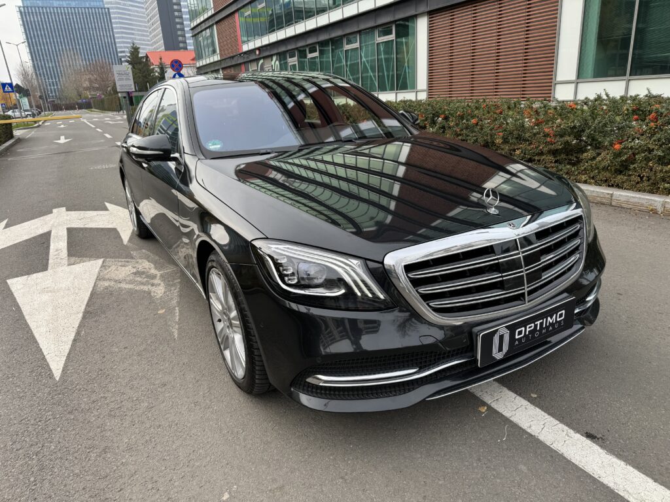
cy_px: 251
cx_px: 335
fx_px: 465
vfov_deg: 56.8
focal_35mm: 24
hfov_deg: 71.6
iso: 80
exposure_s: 1/802
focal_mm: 6.86
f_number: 1.78
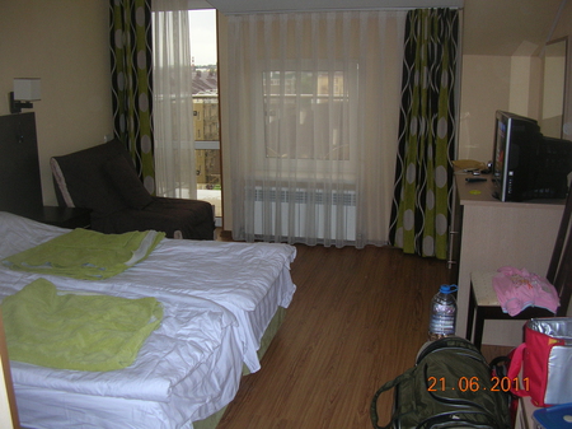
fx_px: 578
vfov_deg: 40.7
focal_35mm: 35
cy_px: 214
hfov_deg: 52.7
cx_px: 286
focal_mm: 5.8
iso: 74
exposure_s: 1/60.1
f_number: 2.8
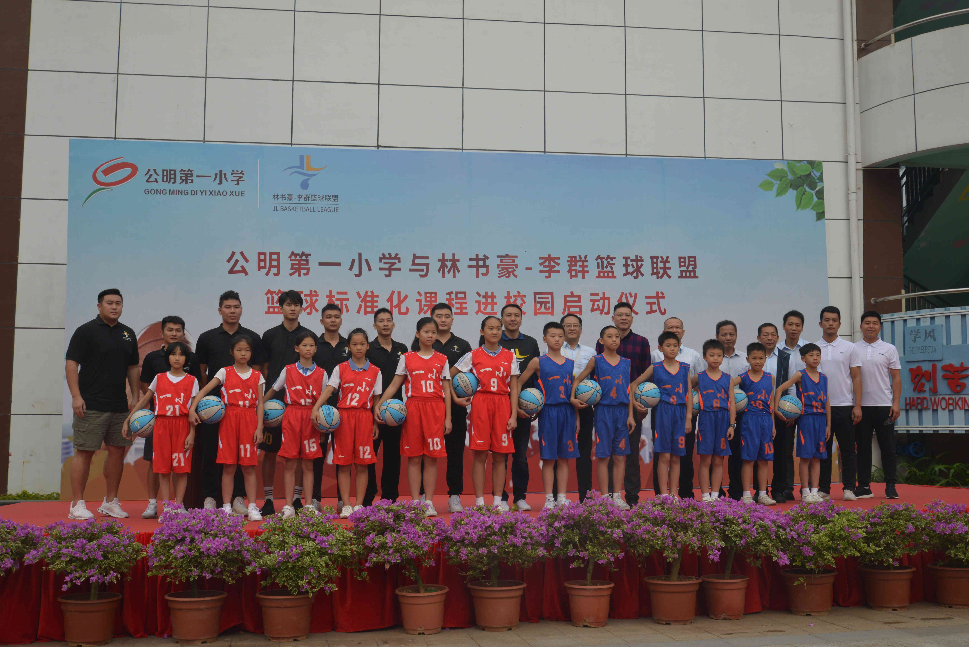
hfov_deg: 48.4
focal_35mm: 40
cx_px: 484
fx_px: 1077
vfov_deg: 33.4
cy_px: 324
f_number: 10
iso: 800
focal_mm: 40
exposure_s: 1/400
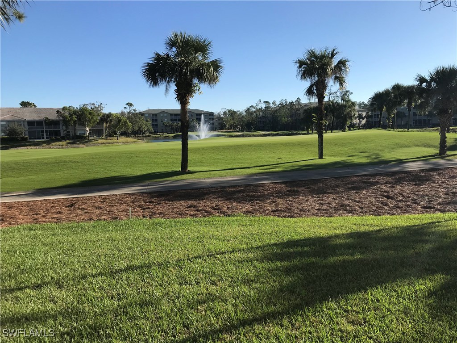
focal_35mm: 28
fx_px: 370
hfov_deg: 63.4
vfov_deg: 49.7
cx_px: 228
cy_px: 172
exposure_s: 1/2128
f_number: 1.8
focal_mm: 3.99
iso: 20
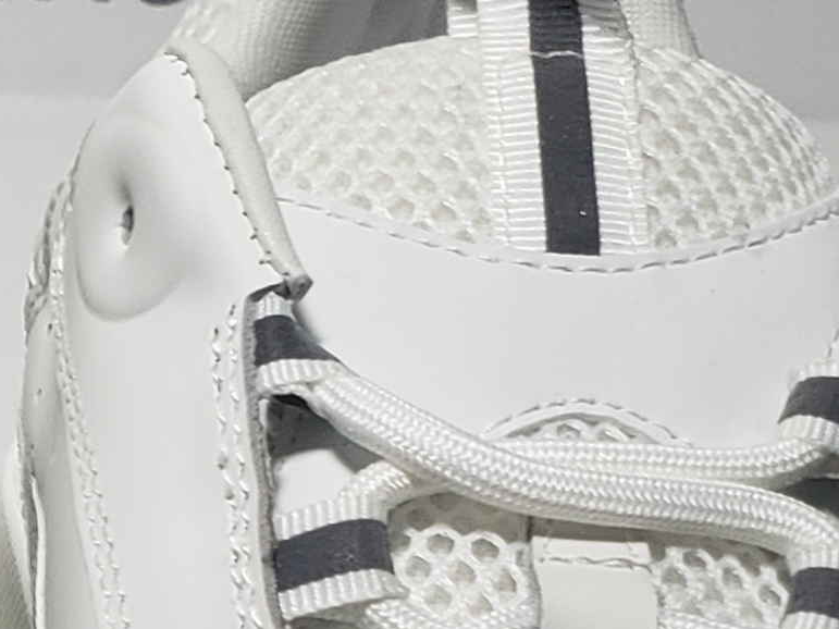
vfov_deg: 10.5
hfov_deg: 13.4
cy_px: 966
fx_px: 3296
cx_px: -528
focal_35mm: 136
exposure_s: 1/234
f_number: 2.4
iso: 50
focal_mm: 4.3
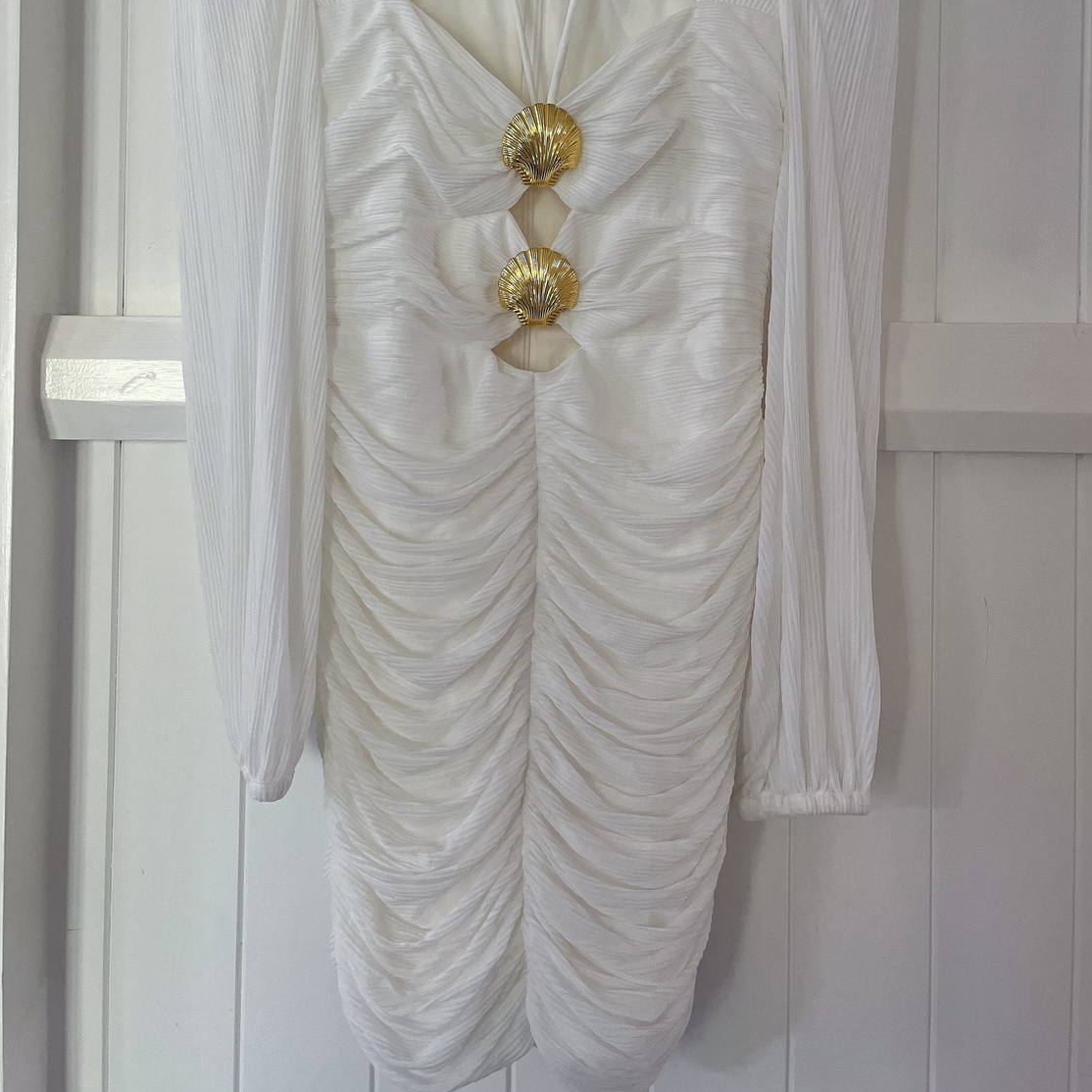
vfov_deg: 49.2
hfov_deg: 49.7
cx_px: 522
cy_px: 397
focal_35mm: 33
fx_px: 1178
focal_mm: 5.1
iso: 160
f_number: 1.6
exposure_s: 1/60
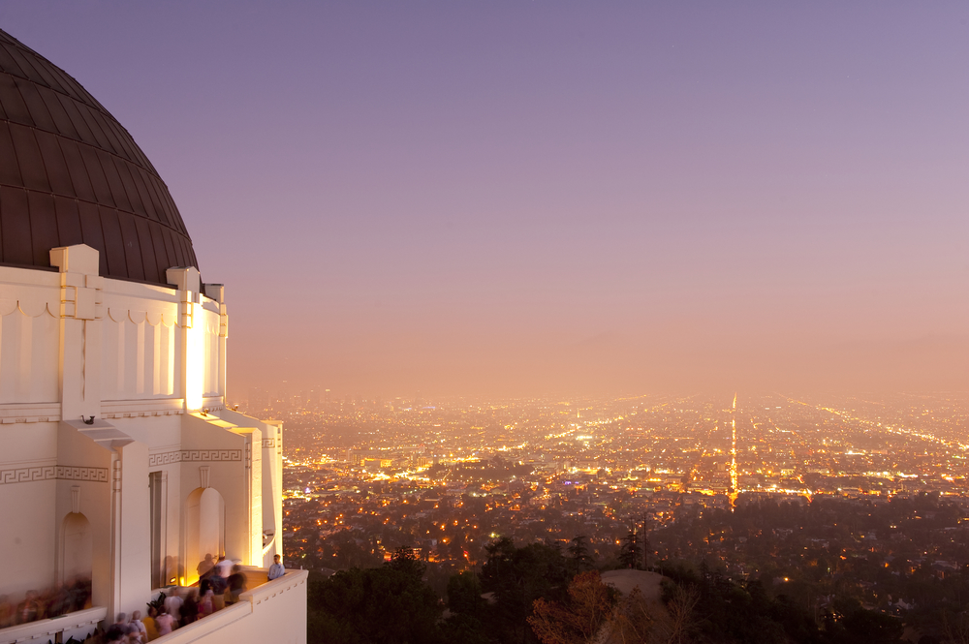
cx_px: 484
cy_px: 322
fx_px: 861
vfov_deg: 41.0
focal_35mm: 32
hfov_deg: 58.8
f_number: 8
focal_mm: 32
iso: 200
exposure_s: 10
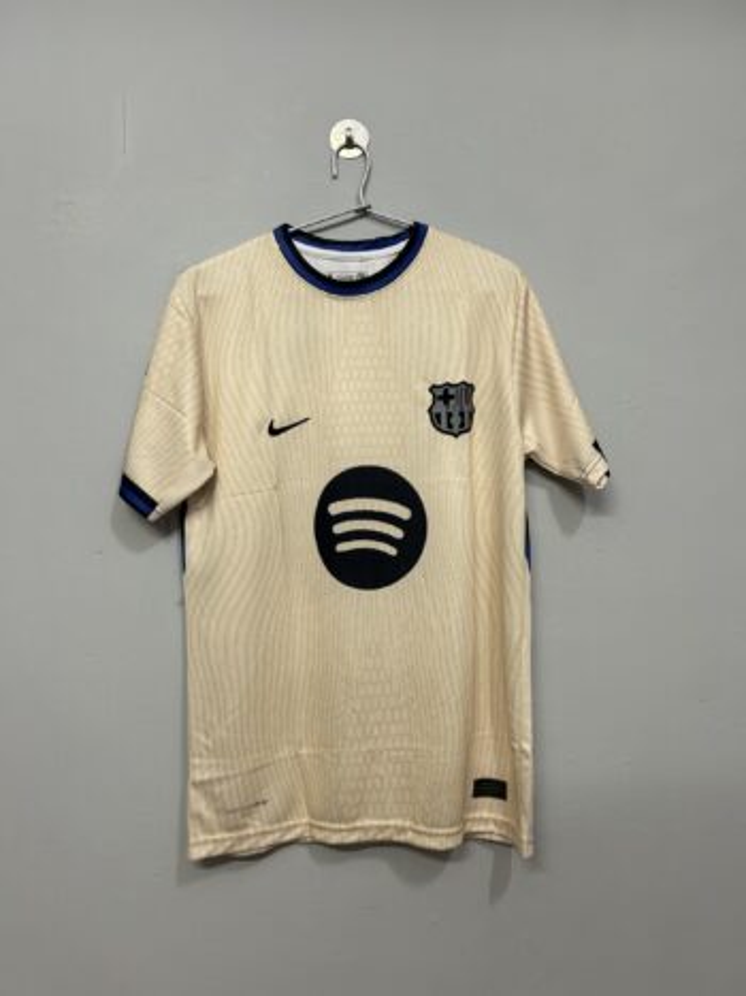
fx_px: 747
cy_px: 498
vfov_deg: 67.3
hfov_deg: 53.0
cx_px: 373
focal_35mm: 26
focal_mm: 5.7
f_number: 1.5
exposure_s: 1/50
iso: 100
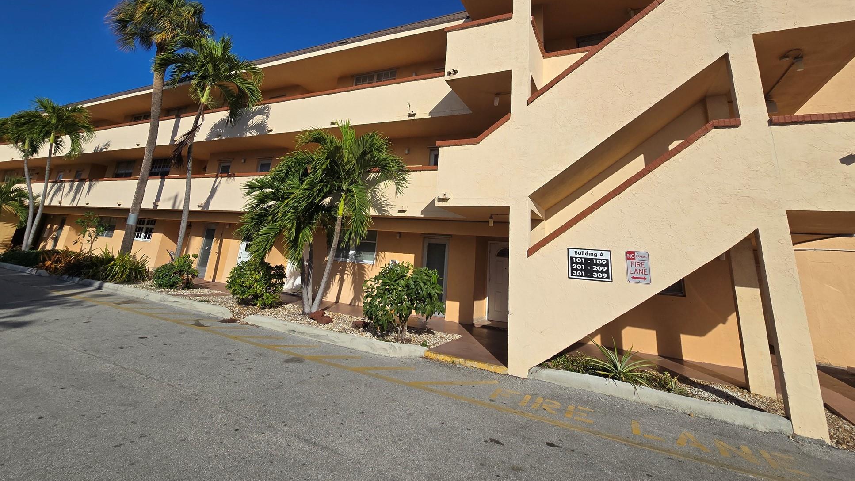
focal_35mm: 15
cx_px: 431
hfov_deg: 103.0
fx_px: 340
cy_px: 153
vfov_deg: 68.2
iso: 50
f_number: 2.2
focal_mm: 2.2
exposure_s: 1/4913
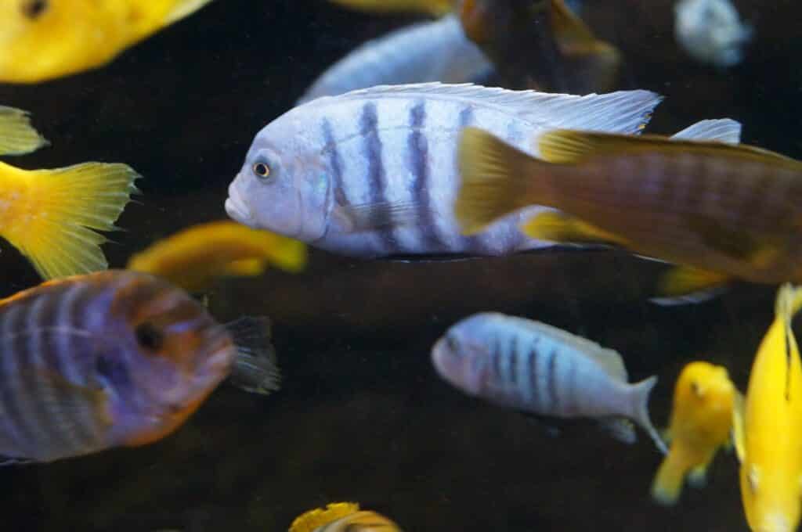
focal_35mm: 75
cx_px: 401
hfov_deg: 27.0
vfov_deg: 18.1
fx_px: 1669
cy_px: 266
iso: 3200
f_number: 5.6
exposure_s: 1/60
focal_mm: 50
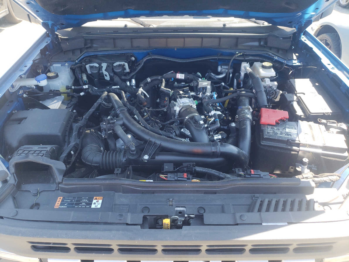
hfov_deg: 67.3
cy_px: 131
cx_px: 174
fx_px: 262
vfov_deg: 53.1
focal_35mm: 26
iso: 50
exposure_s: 1/227
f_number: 1.5
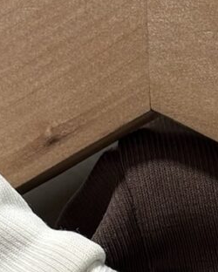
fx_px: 1676
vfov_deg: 9.2
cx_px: 331
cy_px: 259
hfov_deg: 7.3
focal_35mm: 208
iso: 125
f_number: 1.6
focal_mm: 5.96
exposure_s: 1/100
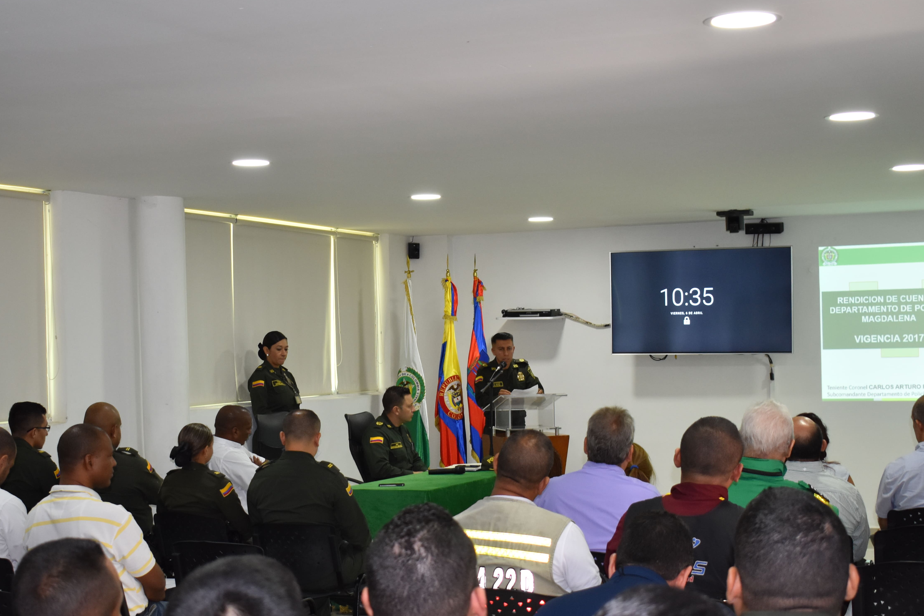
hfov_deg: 34.0
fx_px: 1506
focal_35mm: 59
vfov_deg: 23.0
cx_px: 375
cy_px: 406
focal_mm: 29
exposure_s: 1/100
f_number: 5
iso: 800
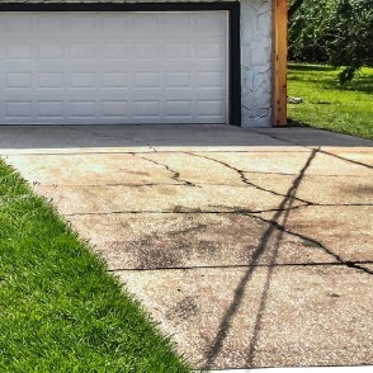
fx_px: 902
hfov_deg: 21.2
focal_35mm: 74
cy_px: 43
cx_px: -113
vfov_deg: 22.8
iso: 100
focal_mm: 4.39
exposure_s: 1/1250
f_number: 2.8
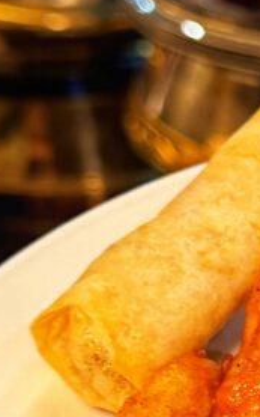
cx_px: 497
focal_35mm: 147
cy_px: 370
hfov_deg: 8.5
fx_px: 1667
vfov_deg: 14.1
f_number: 1.78
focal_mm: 6.76
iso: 125
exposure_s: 1/100
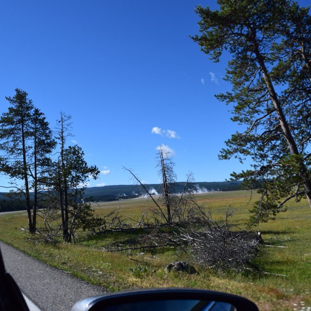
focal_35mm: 35
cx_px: 204
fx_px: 356
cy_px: 157
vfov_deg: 47.2
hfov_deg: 46.6
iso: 360
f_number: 11
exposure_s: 1/500
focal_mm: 18
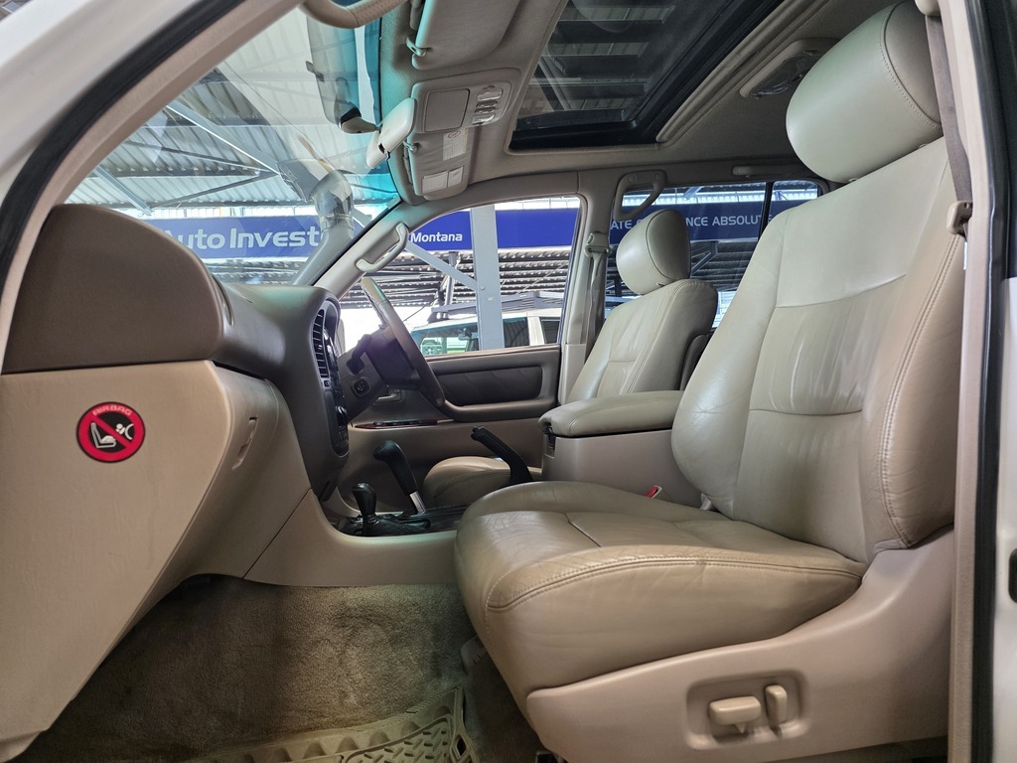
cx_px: 508
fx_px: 676
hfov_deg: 73.9
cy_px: 382
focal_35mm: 23
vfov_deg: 58.9
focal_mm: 6.25
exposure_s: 1/180
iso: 160
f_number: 1.7
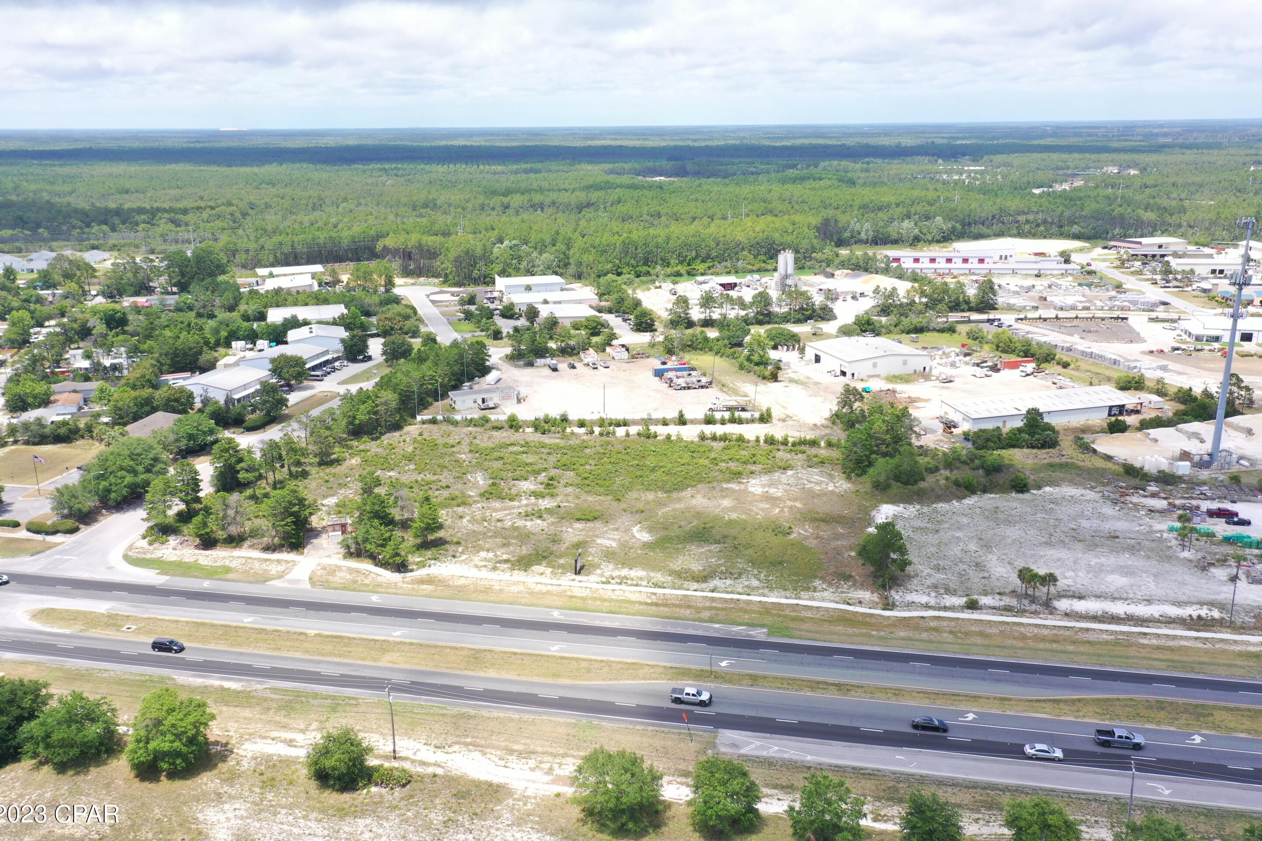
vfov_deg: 45.0
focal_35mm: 29
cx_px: 626
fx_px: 1016
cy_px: 419
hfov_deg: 63.7
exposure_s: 1/320
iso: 100
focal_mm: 10.26
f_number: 5
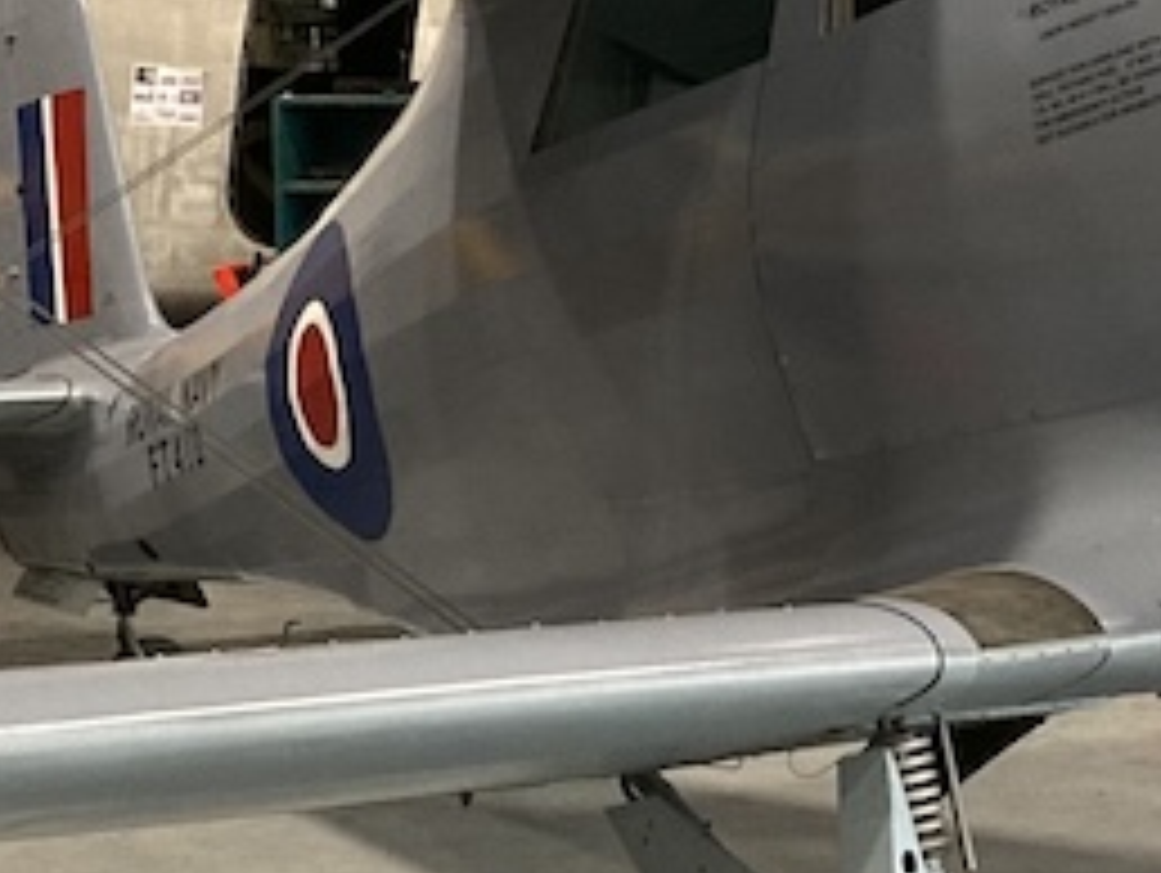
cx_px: 855
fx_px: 3726
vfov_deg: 13.4
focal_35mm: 111
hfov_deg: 17.6
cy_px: 423
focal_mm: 3.99
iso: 400
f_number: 1.8
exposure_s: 1/40
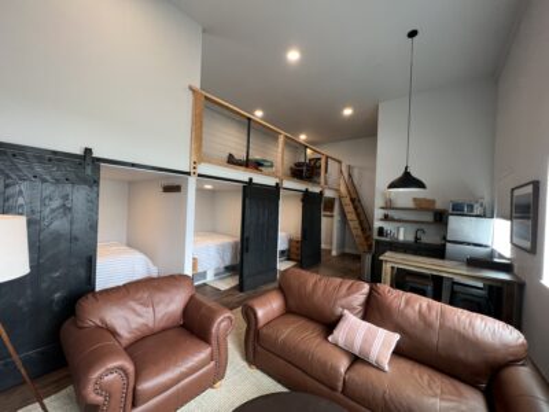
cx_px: 274
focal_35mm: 13
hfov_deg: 106.2
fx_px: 206
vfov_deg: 89.9
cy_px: 206
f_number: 1.8
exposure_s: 1/60
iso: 160
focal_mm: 1.57
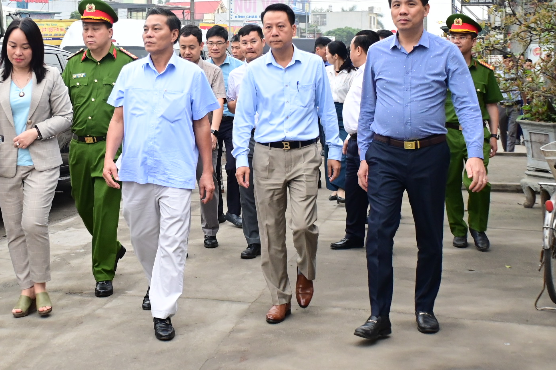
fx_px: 1050
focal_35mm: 68
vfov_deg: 20.0
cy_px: 126
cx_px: 172
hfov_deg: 29.4
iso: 1600
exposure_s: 1/200
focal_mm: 32
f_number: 4
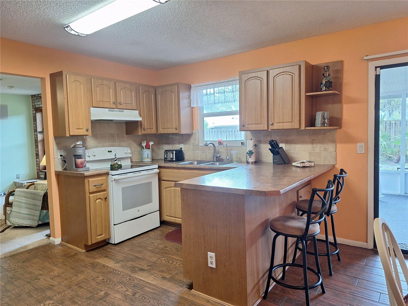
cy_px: 153
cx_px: 204
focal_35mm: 23
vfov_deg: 58.9
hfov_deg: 73.9
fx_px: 271
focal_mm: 5.54
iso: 200
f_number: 1.8
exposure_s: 1/50
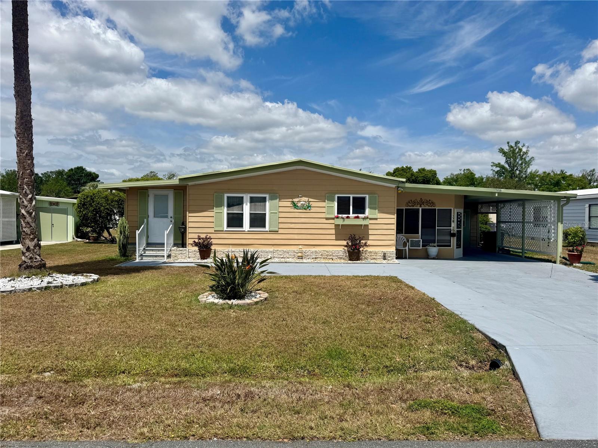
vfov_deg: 56.8
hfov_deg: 71.6
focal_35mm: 24
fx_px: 415
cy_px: 224
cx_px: 299
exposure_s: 1/9009
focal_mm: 6.76
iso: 80
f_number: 1.78
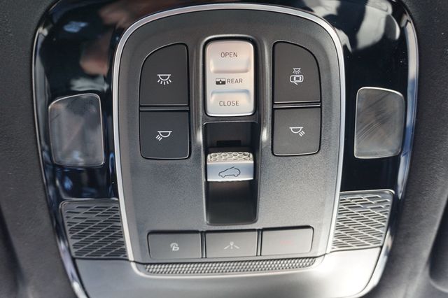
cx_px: 224
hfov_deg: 62.0
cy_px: 149
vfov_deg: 43.6
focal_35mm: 30
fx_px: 373
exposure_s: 1/60
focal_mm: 20
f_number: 4
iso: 500
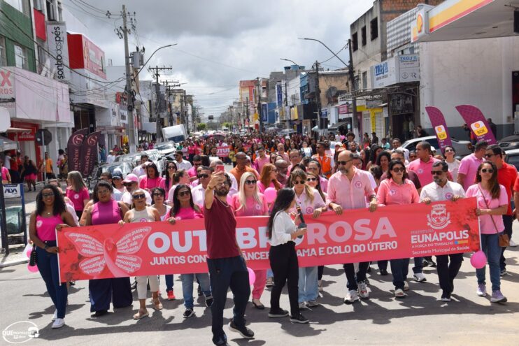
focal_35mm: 52
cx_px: 260
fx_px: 757
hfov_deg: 37.8
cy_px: 173
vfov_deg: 25.8
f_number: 10
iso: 200
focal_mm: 35
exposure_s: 1/400
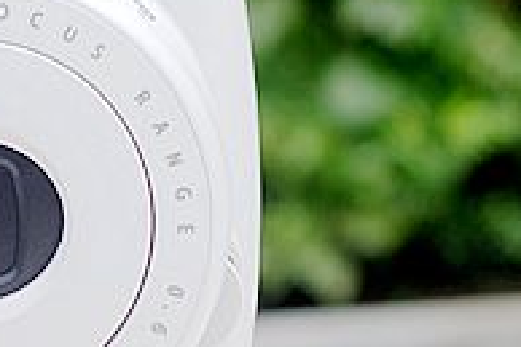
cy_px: -143
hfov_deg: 11.6
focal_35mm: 173
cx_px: -124
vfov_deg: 7.8
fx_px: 2502
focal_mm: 28.13
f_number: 4
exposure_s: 1/125
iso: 100
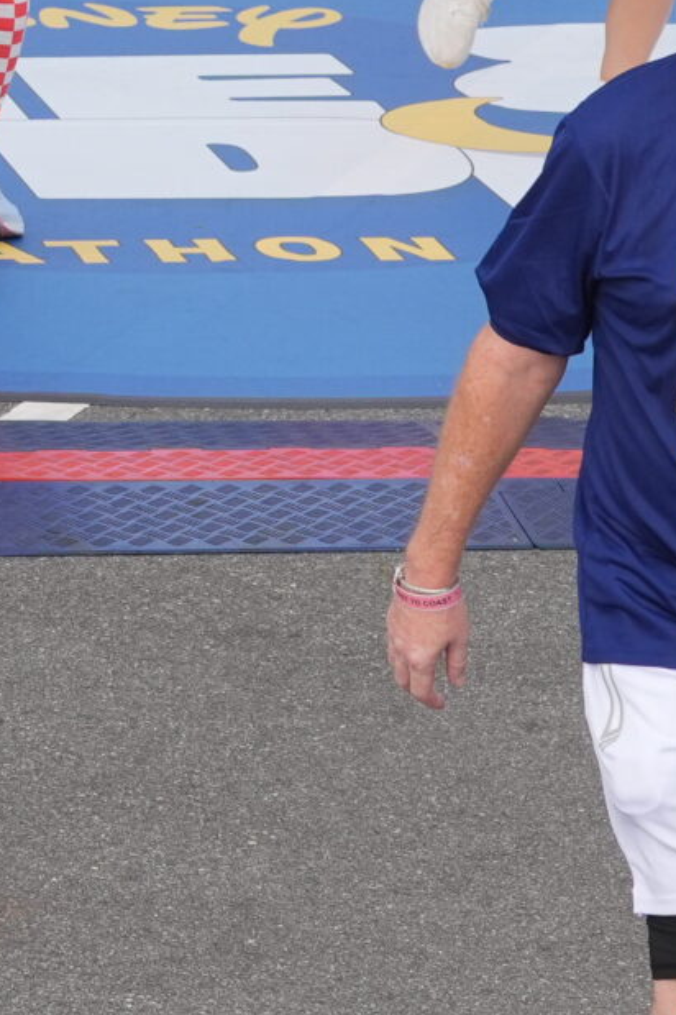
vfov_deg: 7.1
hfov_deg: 4.7
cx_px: -327
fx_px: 8168
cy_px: -183
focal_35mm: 290
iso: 500
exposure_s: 1/500
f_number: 8
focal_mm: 70
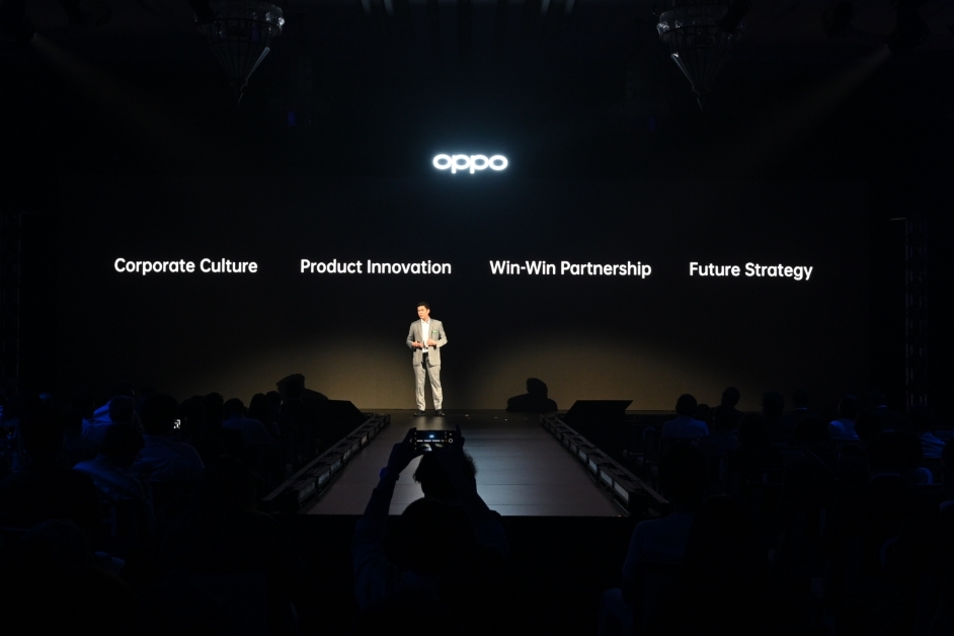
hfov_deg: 43.6
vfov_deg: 29.9
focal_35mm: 45
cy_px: 318
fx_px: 1192
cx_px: 477
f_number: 5.6
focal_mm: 30
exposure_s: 1/60
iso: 1250
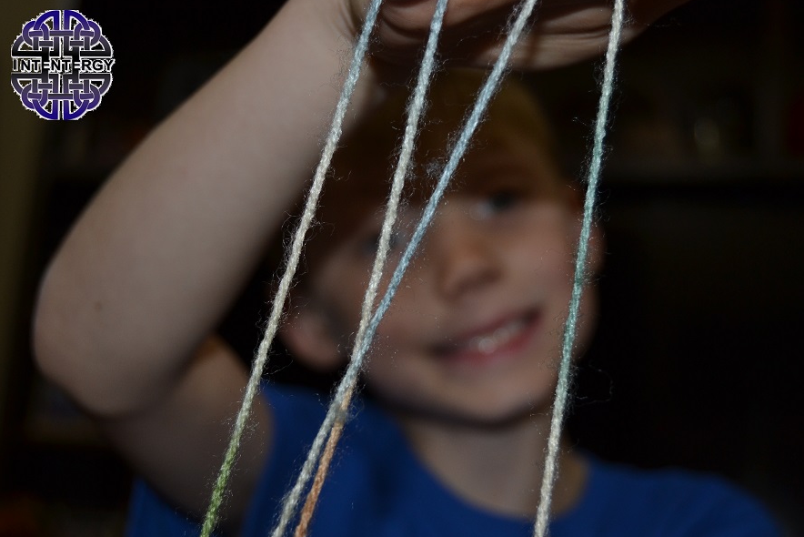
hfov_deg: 34.5
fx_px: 1296
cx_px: 407
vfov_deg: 23.4
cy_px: 267
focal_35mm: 58
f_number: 4.8
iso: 500
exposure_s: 1/60
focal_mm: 38
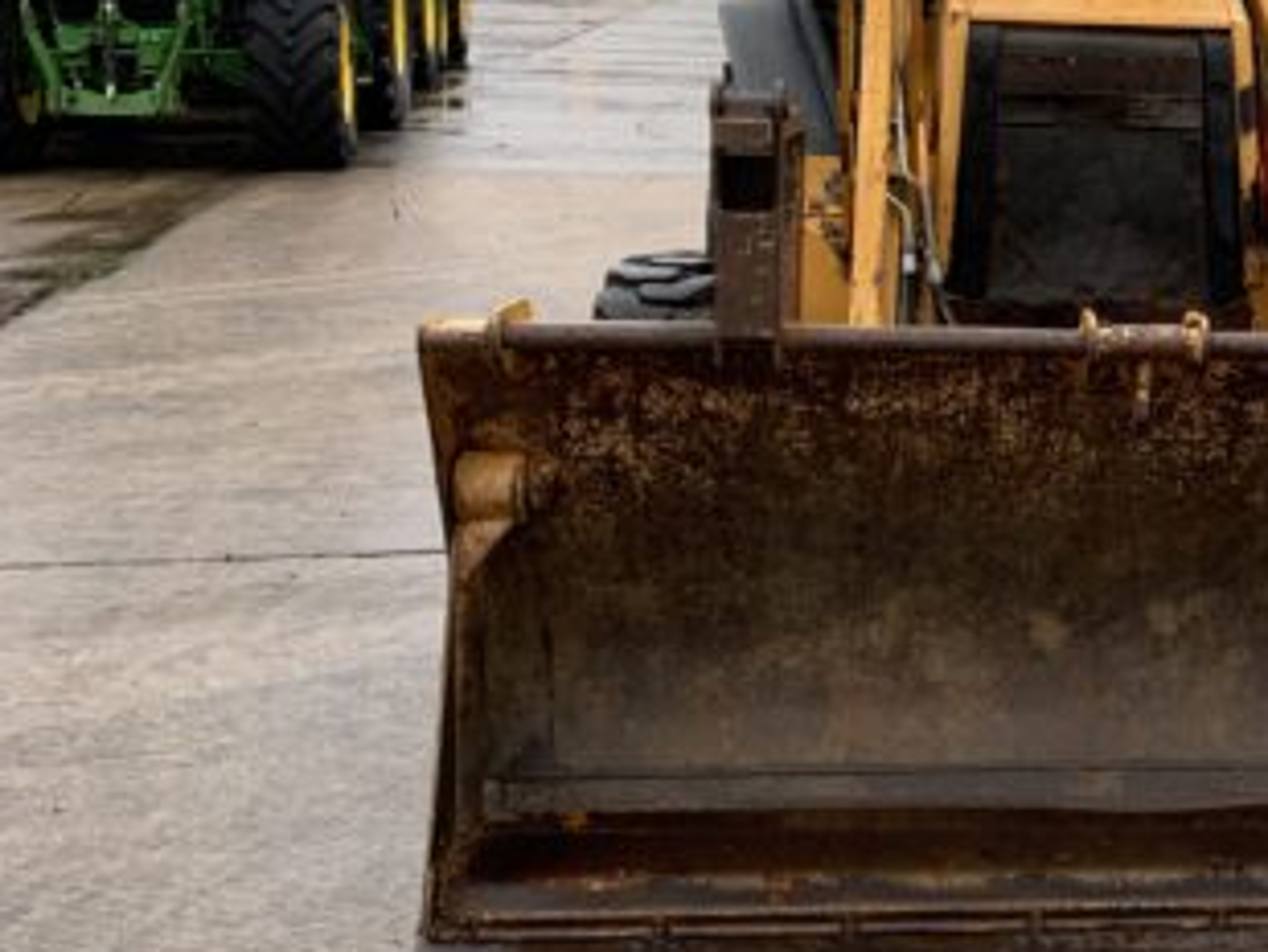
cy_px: 287
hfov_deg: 30.3
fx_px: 2199
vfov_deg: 24.3
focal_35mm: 60
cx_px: 1211
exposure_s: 1/122
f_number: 1.8
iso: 16
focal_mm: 3
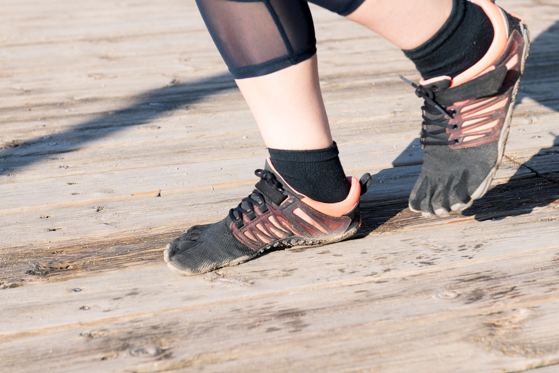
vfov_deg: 19.5
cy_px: 186
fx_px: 1087
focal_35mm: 70
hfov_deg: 28.8
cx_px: 280
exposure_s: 1/500
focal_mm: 70
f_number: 6.3
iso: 200
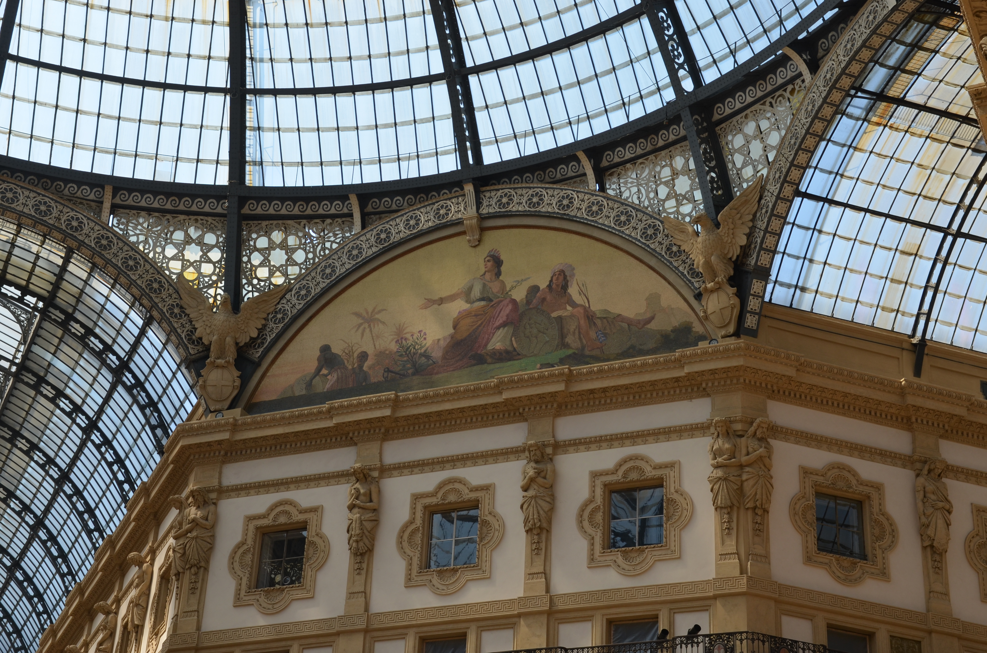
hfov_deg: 32.0
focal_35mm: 63
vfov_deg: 21.5
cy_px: 326
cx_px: 494
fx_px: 1724
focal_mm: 42
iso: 200
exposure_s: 1/200
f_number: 7.1
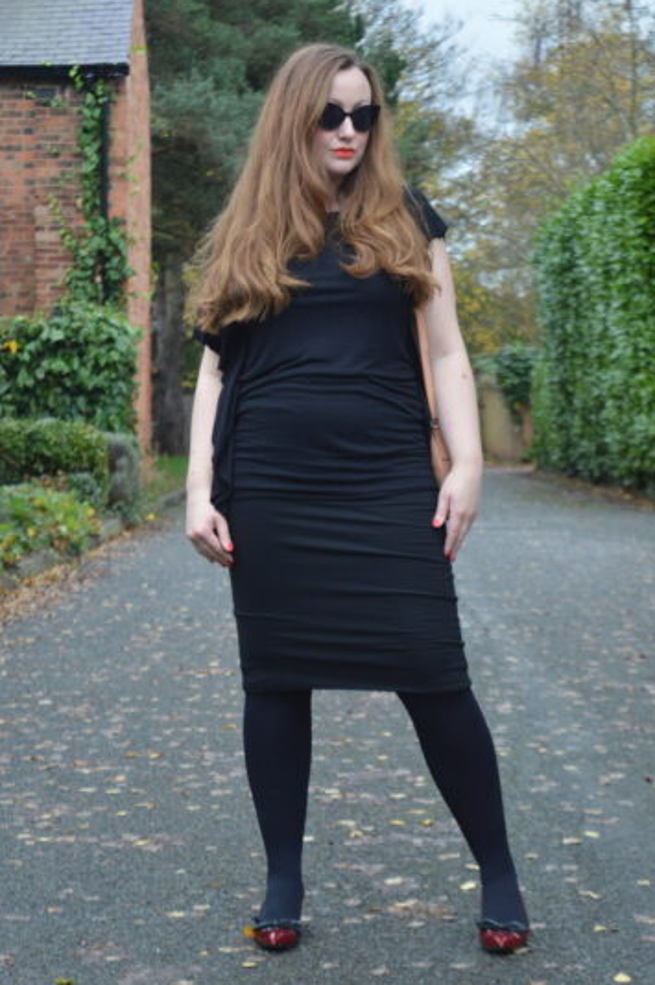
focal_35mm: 95
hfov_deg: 14.4
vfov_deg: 21.6
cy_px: 524
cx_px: 302
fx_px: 2586
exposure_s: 1/250
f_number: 5.6
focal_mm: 55
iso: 800
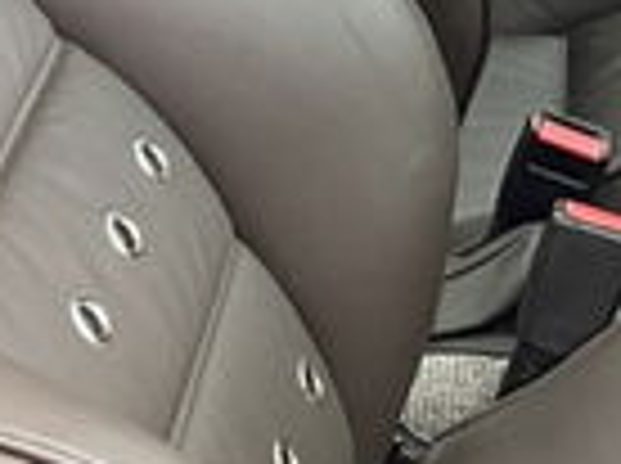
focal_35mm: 145
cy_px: 90
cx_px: 626
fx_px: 2597
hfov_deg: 13.4
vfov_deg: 10.2
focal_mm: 4.2
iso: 320
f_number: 1.6
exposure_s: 1/50
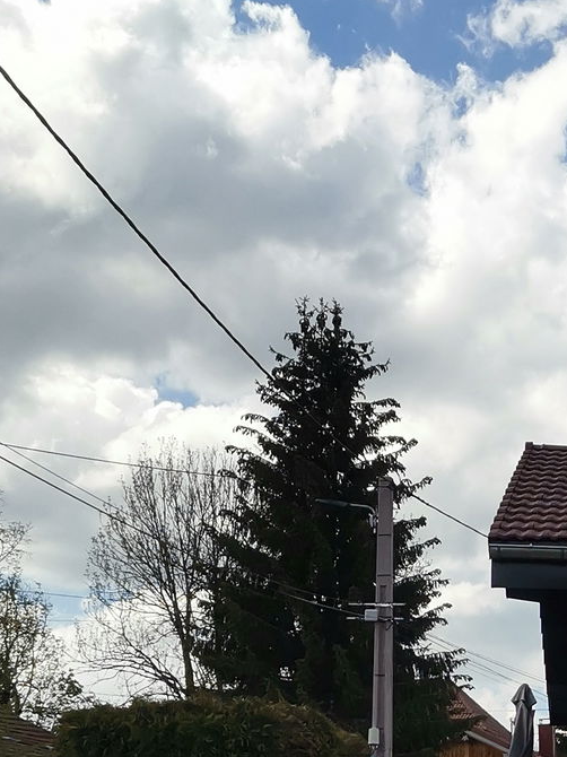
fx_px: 1879
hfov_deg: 16.3
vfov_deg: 21.2
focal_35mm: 86
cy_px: 906
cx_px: 719
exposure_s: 1/2976
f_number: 1.8
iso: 50
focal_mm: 4.75
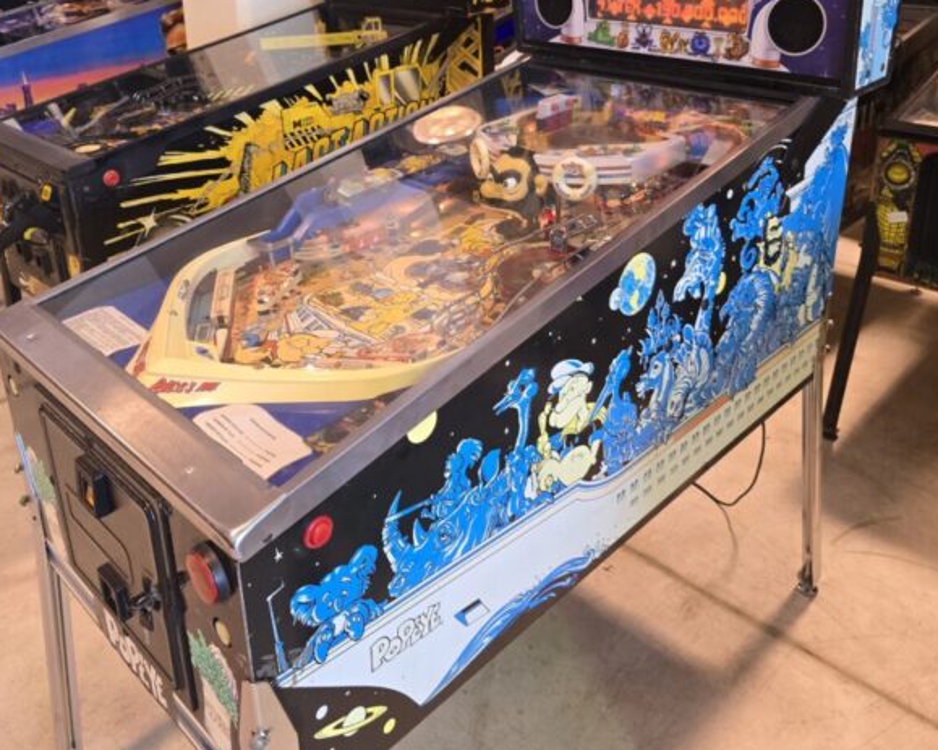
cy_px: 201
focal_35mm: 31
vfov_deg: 45.7
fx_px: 860
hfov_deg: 57.2
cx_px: 471
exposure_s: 1/100
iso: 320
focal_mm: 6.3
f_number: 1.7
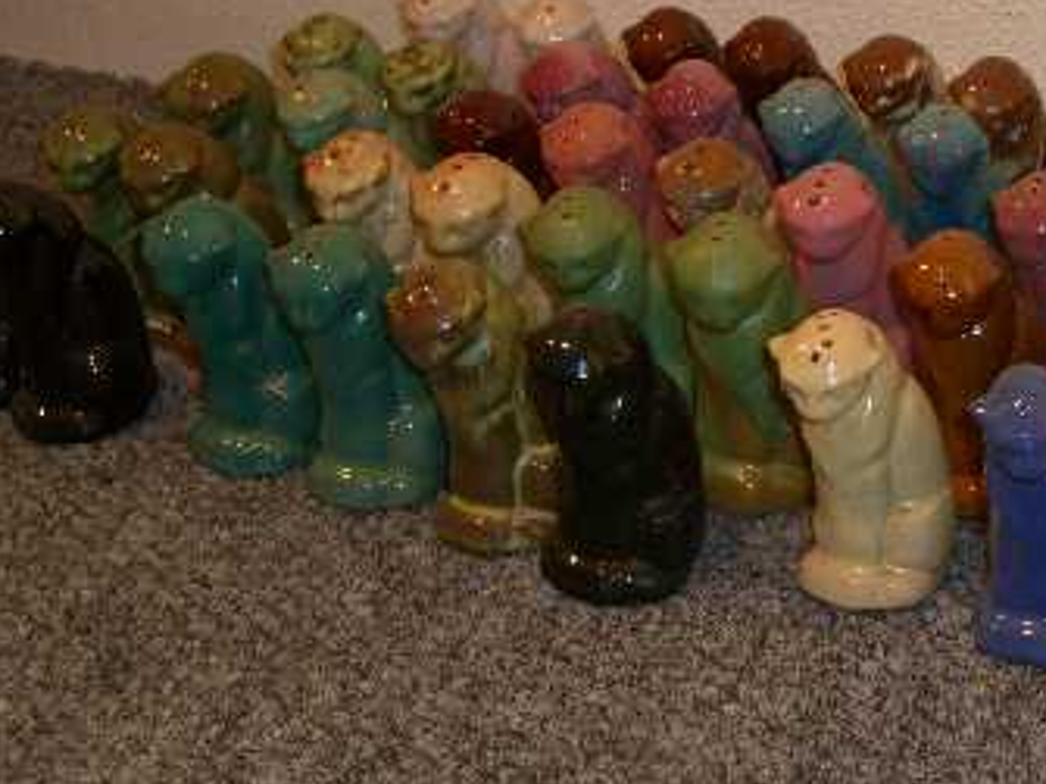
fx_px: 2658
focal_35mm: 88
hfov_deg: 21.8
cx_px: 937
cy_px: 290
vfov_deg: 16.7
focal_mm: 9.6
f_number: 3.1
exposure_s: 1/30
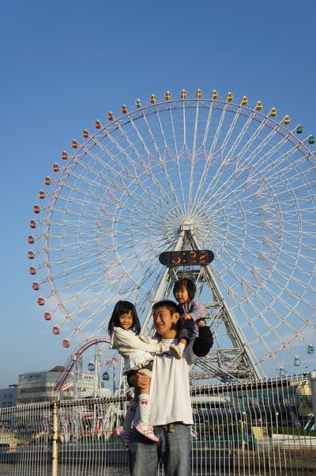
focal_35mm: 42
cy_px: 238
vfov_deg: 46.4
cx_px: 158
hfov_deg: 31.9
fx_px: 554
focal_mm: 28
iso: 200
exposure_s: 1/320
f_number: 8
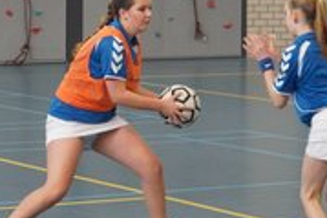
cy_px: 95
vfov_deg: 11.3
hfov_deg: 16.9
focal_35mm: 121
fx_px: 1098
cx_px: 194
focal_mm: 30
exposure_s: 1/200
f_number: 3.5
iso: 800
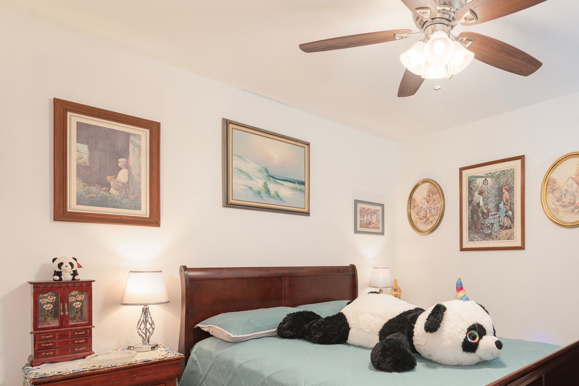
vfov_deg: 53.8
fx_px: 370
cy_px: 264
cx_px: 390
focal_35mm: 23
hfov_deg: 73.6
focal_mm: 16
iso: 100
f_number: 7.1
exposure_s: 1/1.67
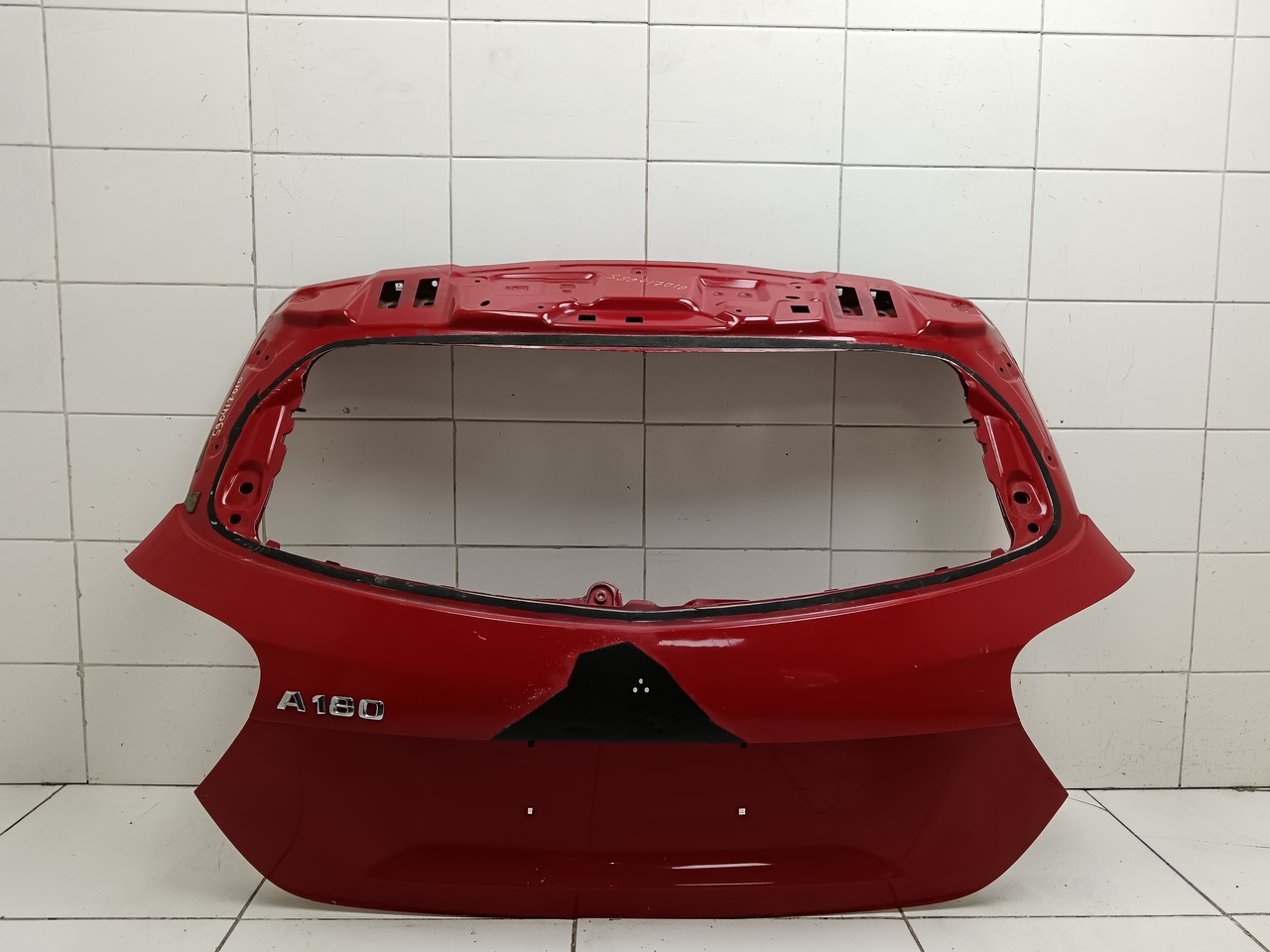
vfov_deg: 51.4
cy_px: 476
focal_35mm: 27
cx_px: 635
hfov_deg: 65.3
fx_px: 991
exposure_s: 1/100
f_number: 1.9
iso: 410
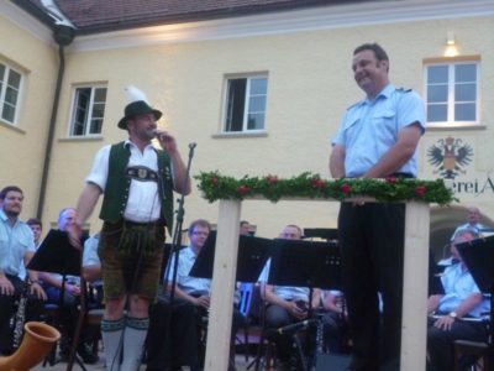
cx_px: 247
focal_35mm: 44
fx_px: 628
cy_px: 186
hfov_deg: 42.9
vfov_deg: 32.9
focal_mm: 7.9
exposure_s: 1/50
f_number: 3.4
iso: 400
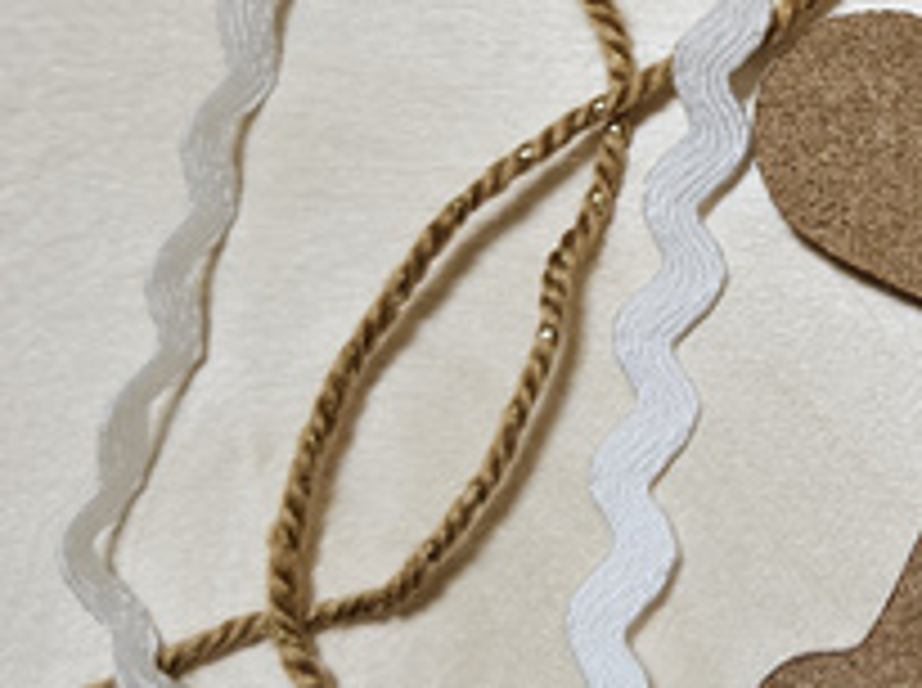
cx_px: 1102
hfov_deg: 24.3
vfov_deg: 19.8
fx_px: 1941
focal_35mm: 73
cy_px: 88
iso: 200
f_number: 1.8
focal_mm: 5.4
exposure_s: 1/180
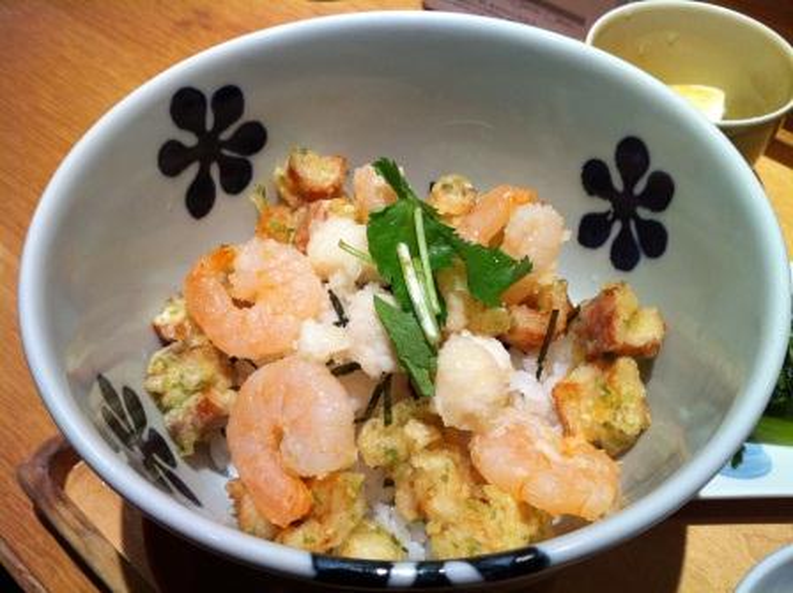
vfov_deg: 40.6
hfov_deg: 52.7
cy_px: 296
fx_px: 801
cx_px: 396
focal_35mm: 35
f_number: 2.8
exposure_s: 1/33
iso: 100
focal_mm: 3.85
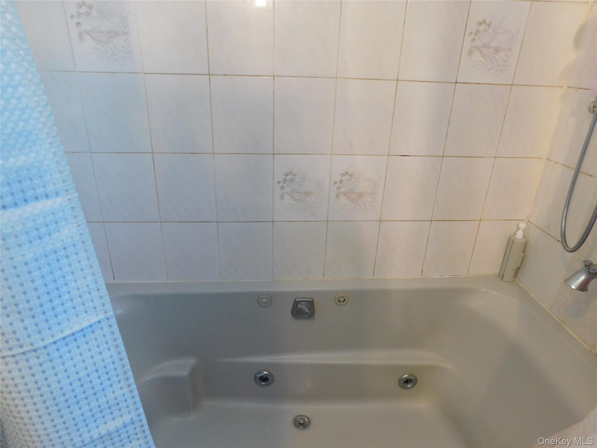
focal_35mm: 23
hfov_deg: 73.9
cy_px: 224
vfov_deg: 58.9
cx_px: 298
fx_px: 397
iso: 220
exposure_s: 1/30
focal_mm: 4
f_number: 3
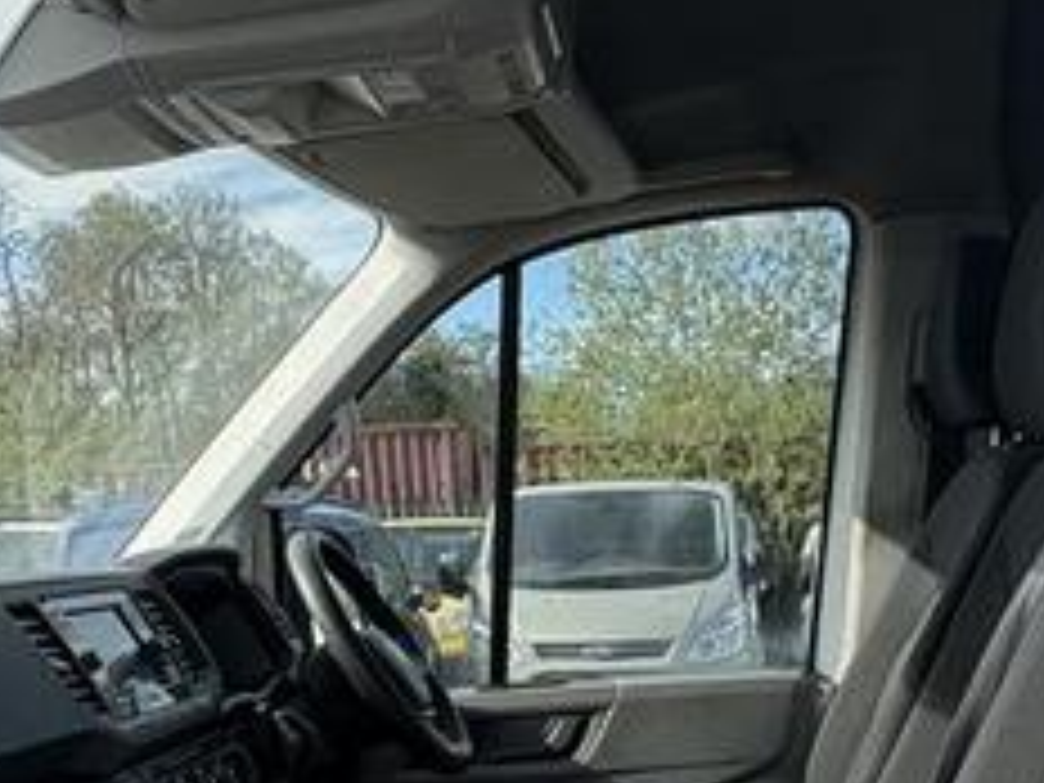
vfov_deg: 24.4
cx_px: 612
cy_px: 950
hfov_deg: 35.5
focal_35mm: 54
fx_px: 1629
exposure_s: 1/879
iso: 64
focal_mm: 2.22
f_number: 2.2
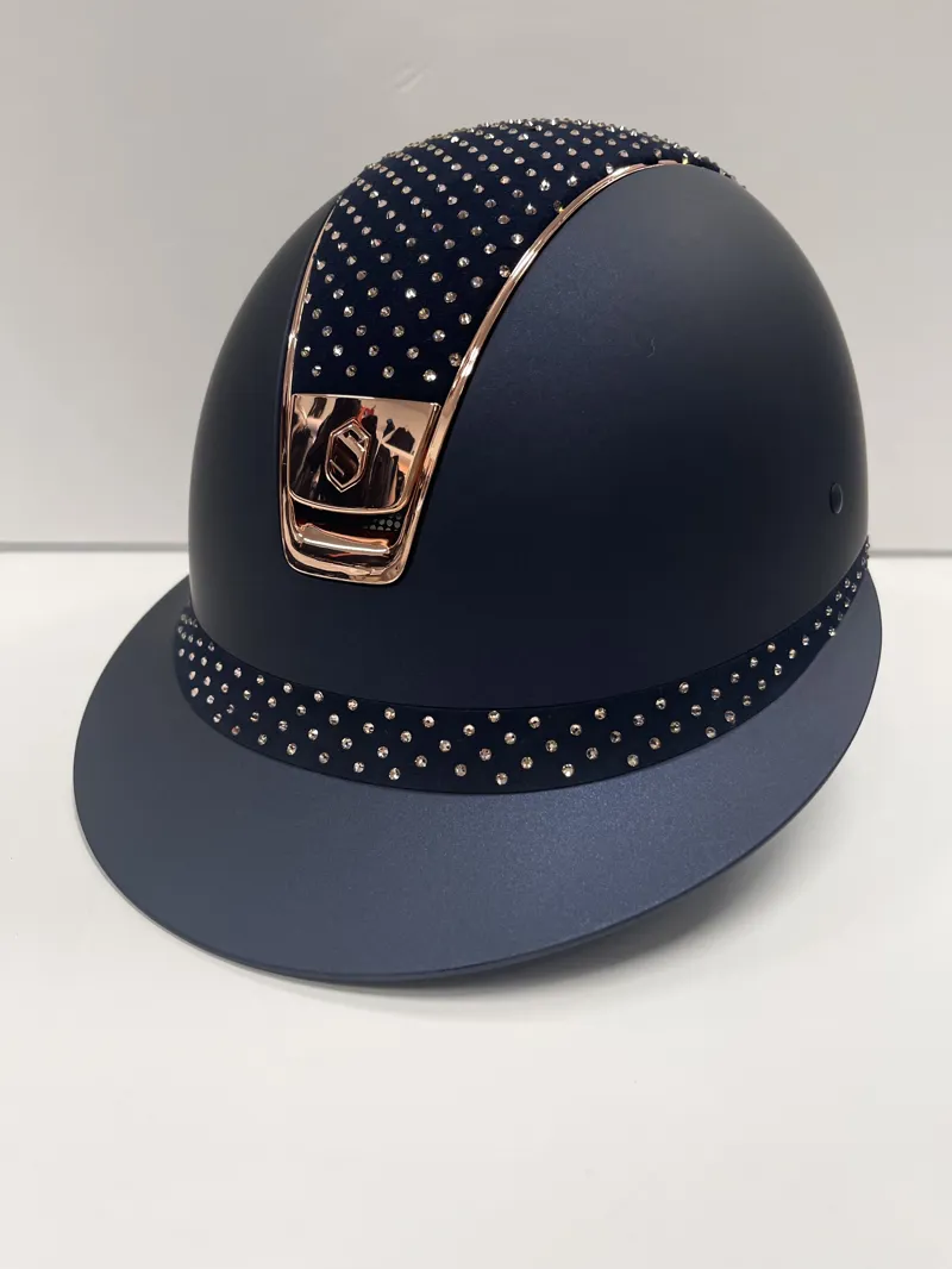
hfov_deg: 53.1
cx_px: 476
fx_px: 953
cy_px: 634
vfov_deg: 67.3
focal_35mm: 26
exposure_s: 1/102
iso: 100
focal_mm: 5.1
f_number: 1.6
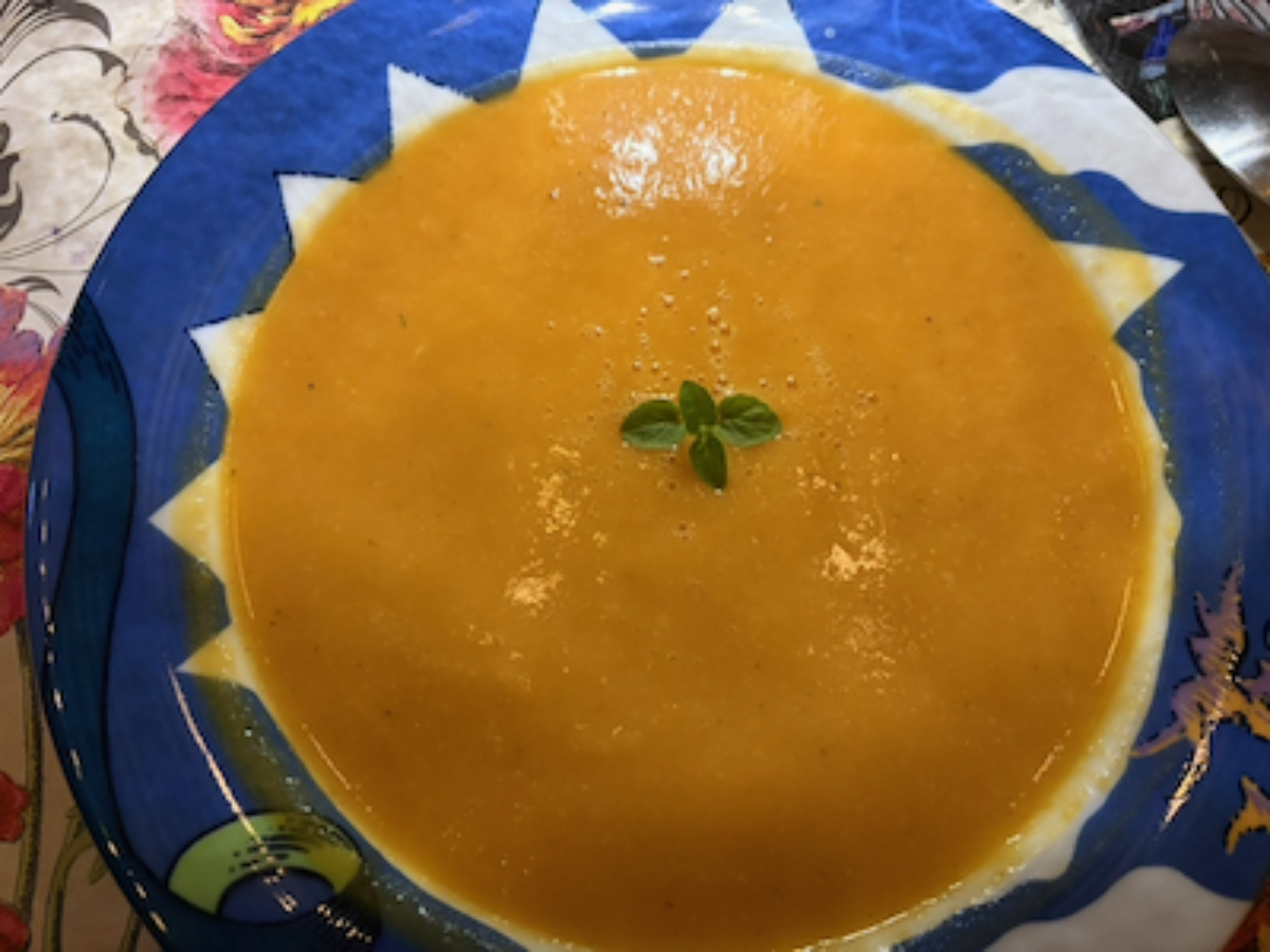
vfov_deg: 53.1
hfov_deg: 67.3
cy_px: 476
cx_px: 635
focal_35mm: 26
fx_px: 954
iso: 400
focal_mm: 5.96
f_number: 1.6
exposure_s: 1/50
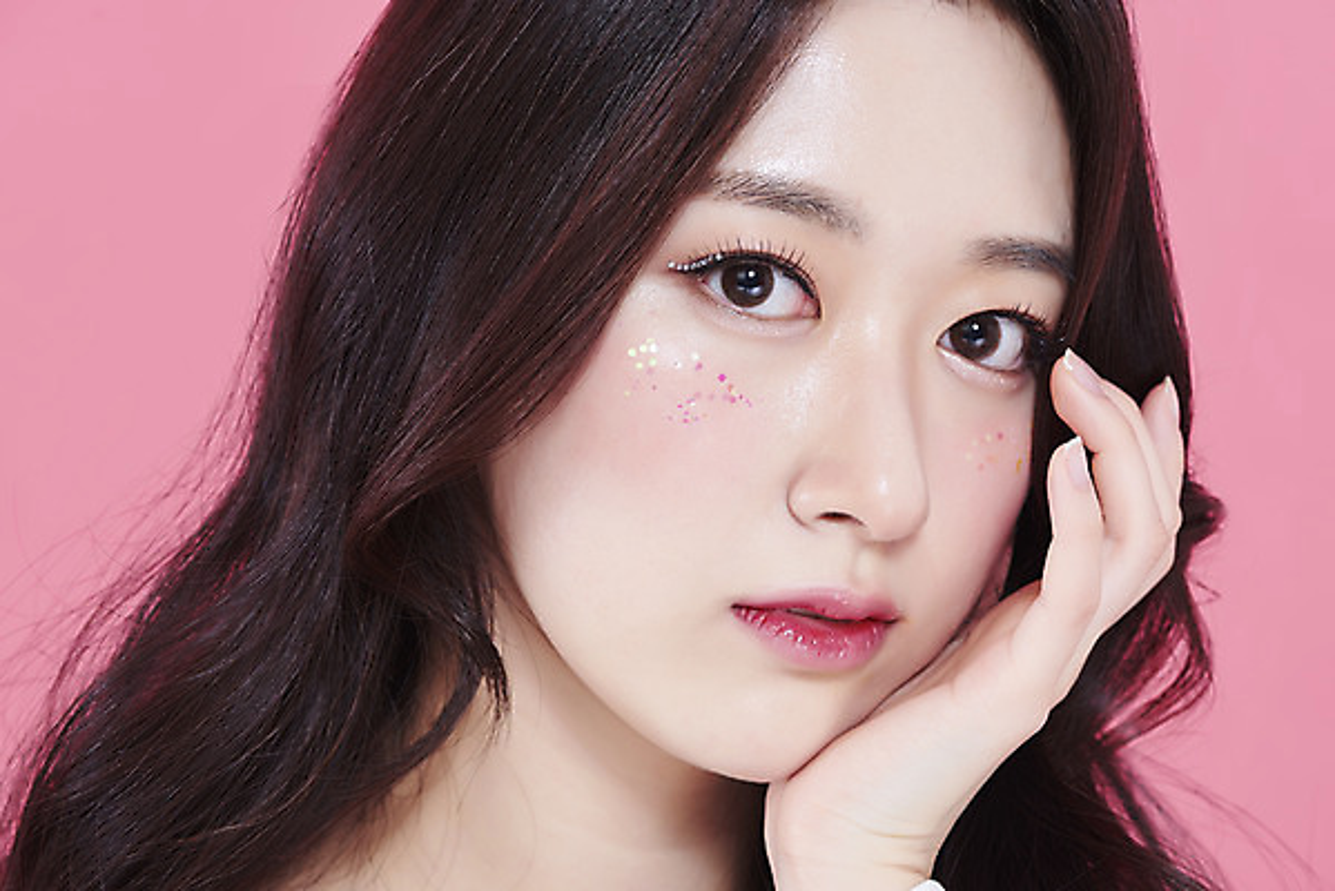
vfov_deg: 13.1
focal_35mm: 105
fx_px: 3895
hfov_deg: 19.4
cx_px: 668
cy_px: 446
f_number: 11
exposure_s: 1/125
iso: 64
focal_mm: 105
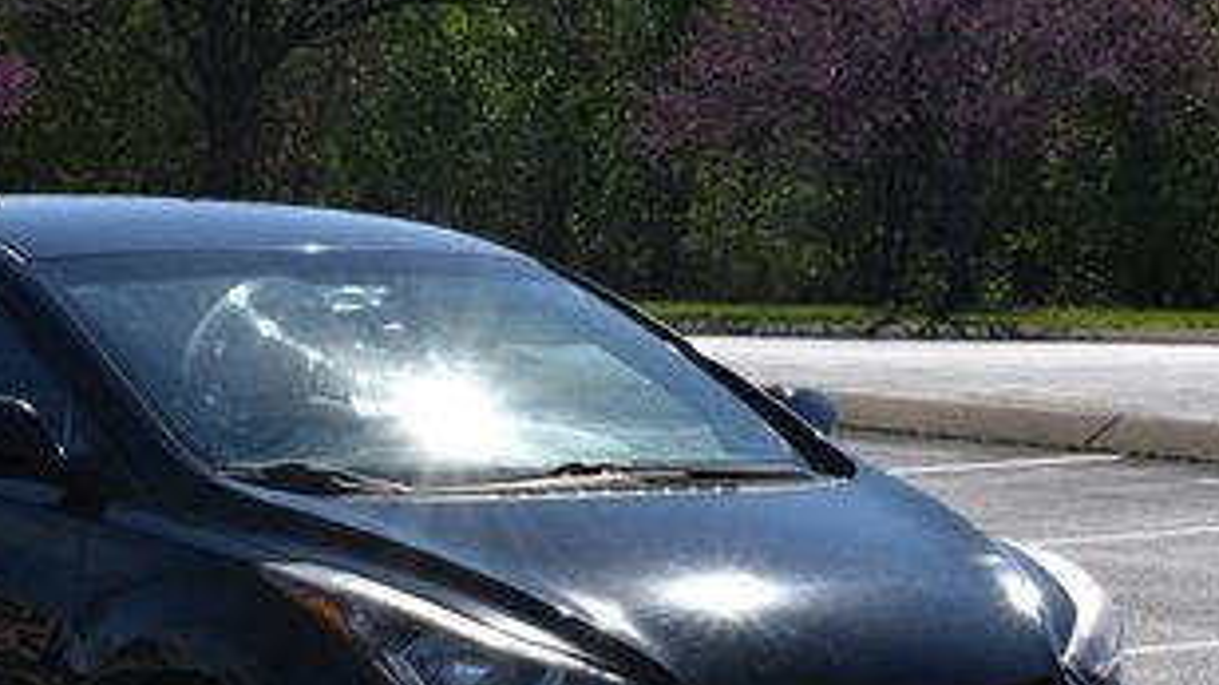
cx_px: 479
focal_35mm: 157
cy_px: 560
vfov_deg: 7.7
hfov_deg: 13.7
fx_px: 5073
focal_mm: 48
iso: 100
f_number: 10
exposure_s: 1/400
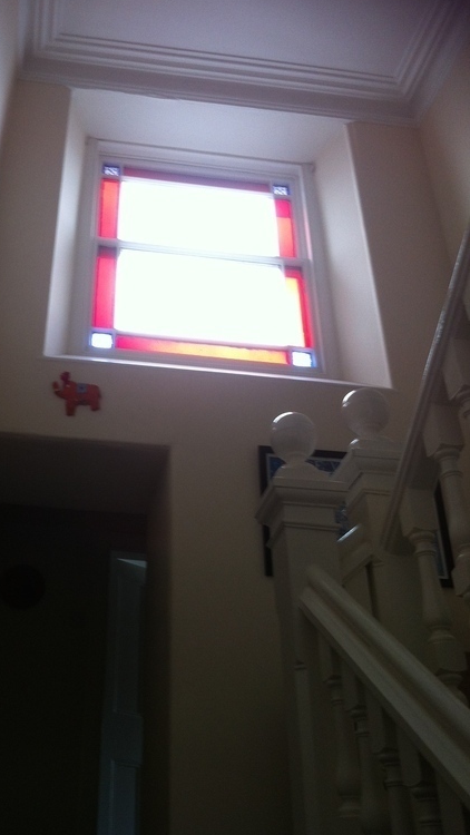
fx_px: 864
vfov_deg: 51.6
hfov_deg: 30.2
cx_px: 151
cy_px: 415
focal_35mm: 39
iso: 100
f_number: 2.8
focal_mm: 3.85
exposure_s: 1/15
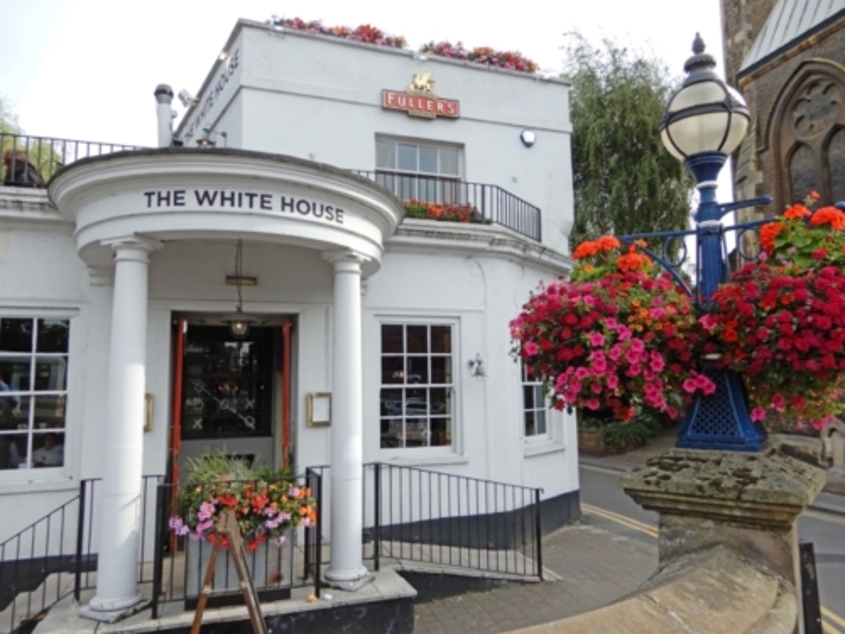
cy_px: 317
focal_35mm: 24
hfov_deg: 71.6
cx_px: 422
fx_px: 586
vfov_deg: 56.8
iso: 80
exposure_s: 1/400
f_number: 3.4
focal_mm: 4.3
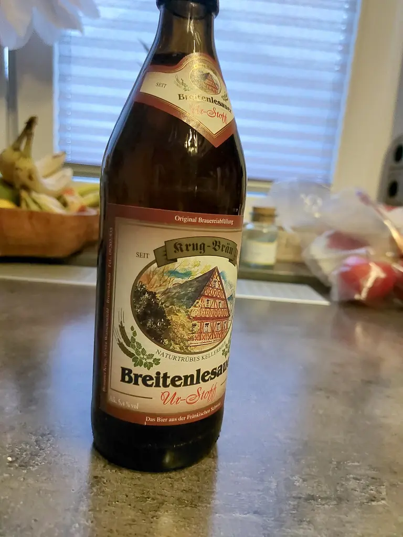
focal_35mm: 24
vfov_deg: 71.6
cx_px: 202
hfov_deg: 56.8
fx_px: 373
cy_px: 268
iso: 1000
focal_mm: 5.23
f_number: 1.8
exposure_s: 1/25
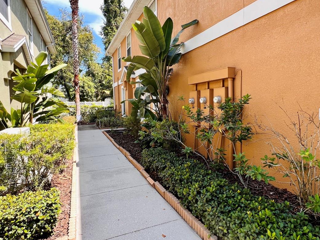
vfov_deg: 65.9
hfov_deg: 81.5
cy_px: 113
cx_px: 177
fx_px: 185
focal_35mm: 20
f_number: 1.8
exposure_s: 1/294
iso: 32
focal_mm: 1.57
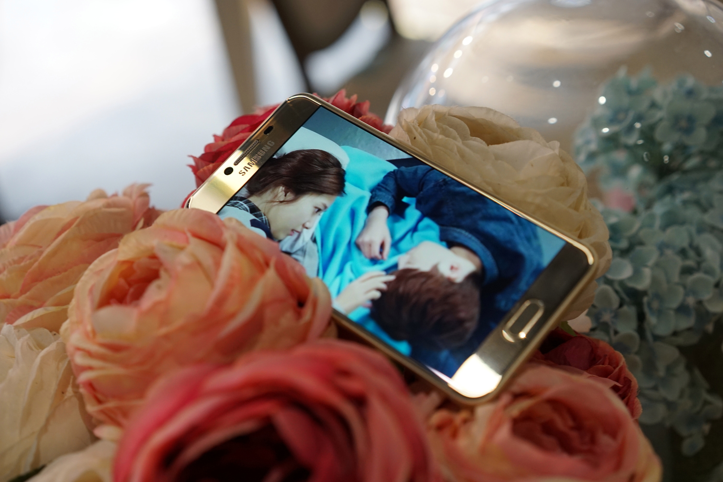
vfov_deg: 24.6
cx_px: 362
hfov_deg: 36.2
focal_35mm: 55
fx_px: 1104
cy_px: 241
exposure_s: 1/60
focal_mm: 55
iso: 800
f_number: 4
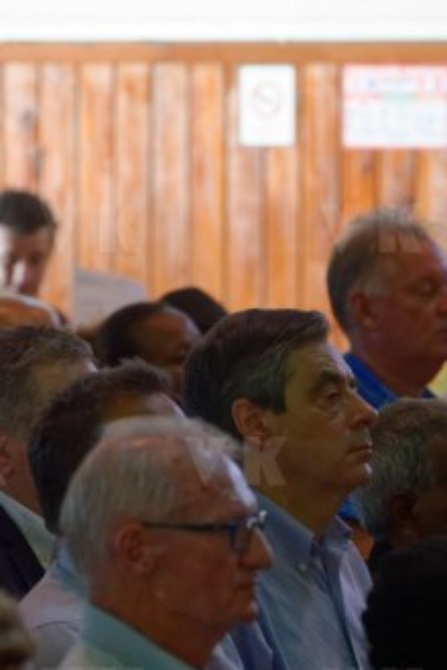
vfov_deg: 3.8
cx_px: 371
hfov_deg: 2.5
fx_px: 10150
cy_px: 508
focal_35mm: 545
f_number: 5.6
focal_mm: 200
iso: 1000
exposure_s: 1/100
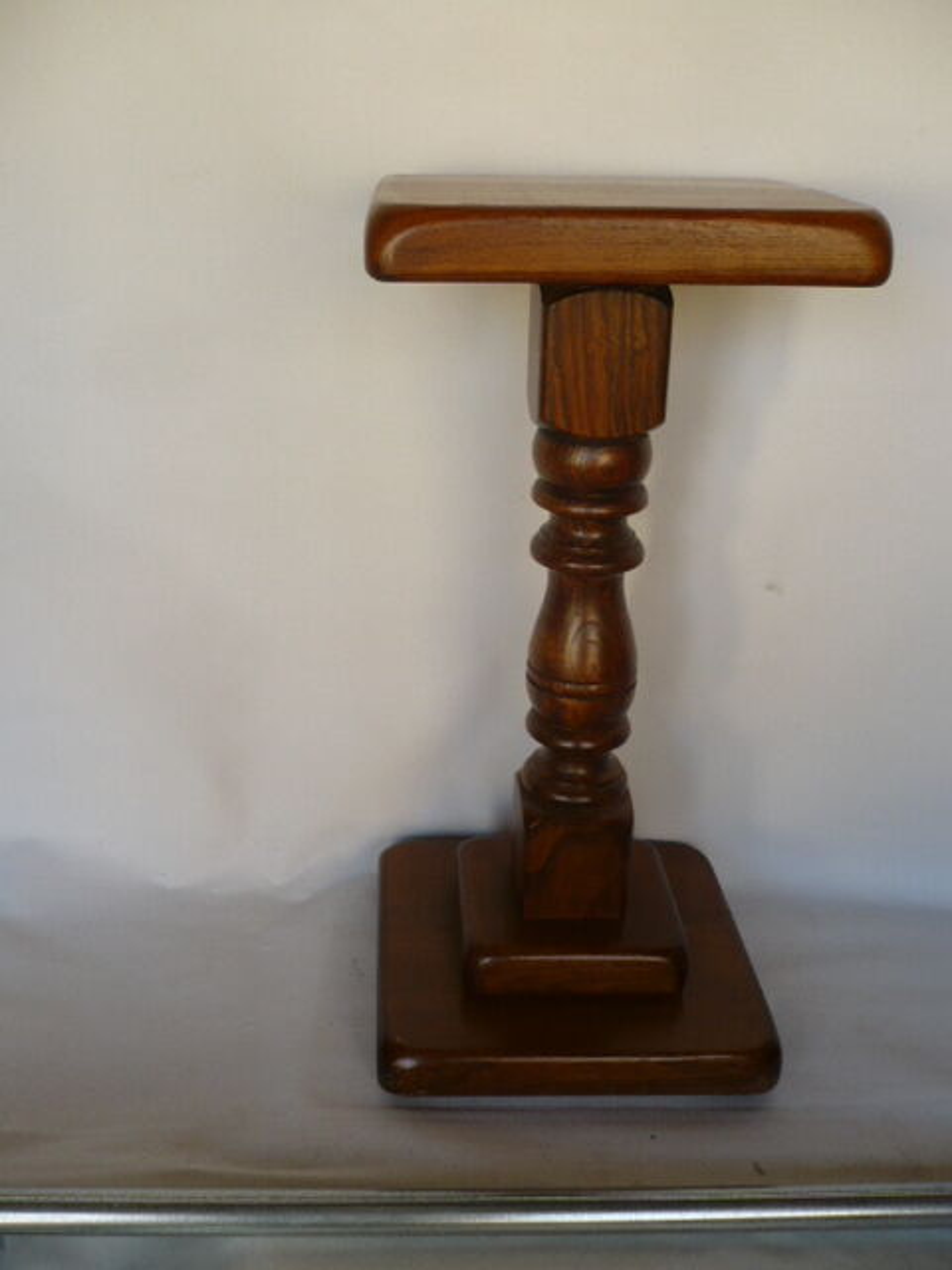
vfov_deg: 52.6
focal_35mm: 35
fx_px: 1283
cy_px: 635
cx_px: 476
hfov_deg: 40.7
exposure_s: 1/50
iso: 100
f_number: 2.8
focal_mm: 5.8
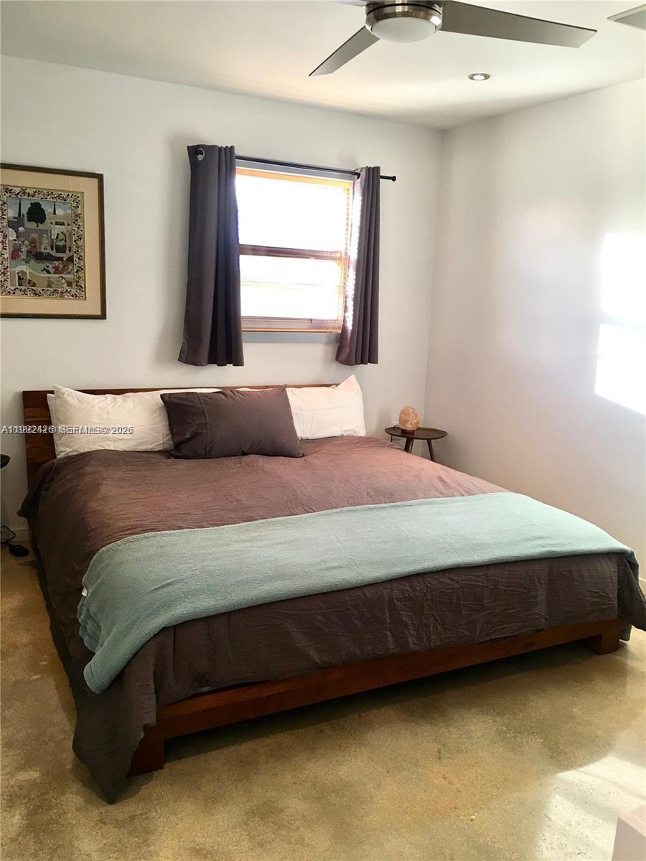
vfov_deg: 61.7
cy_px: 430
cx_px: 323
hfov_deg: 48.2
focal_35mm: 29
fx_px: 722
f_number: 2.2
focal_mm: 4.15
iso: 40
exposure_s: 1/30
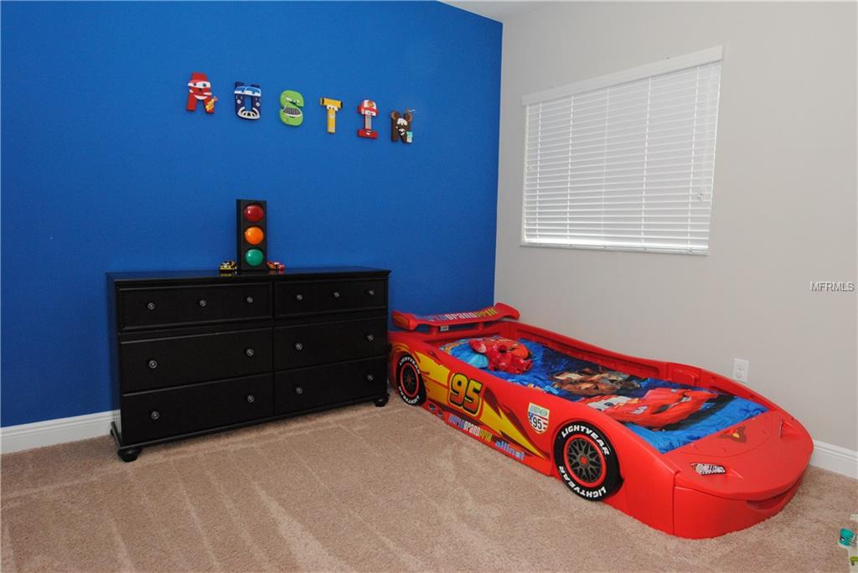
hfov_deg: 81.2
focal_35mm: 21
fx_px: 501
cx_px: 429
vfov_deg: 59.6
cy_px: 286
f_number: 7.1
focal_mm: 14
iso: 800
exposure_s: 1/60
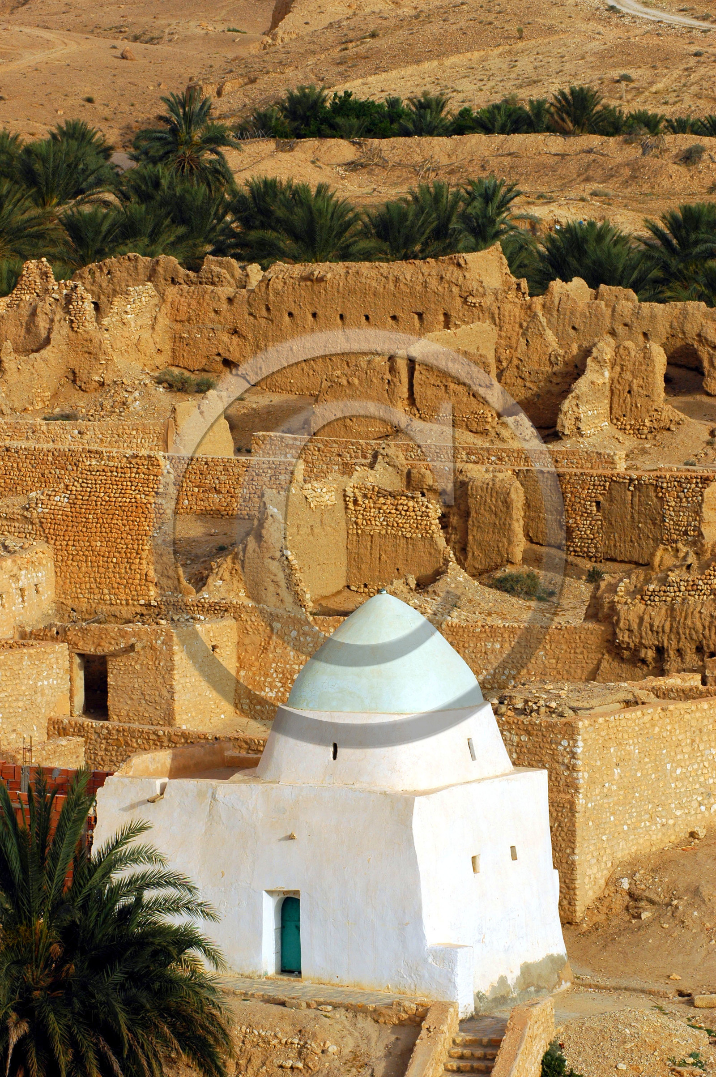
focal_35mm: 210
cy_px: 538
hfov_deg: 6.5
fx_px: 6275
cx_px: 358
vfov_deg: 9.8
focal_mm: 140
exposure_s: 1/640
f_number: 6.3
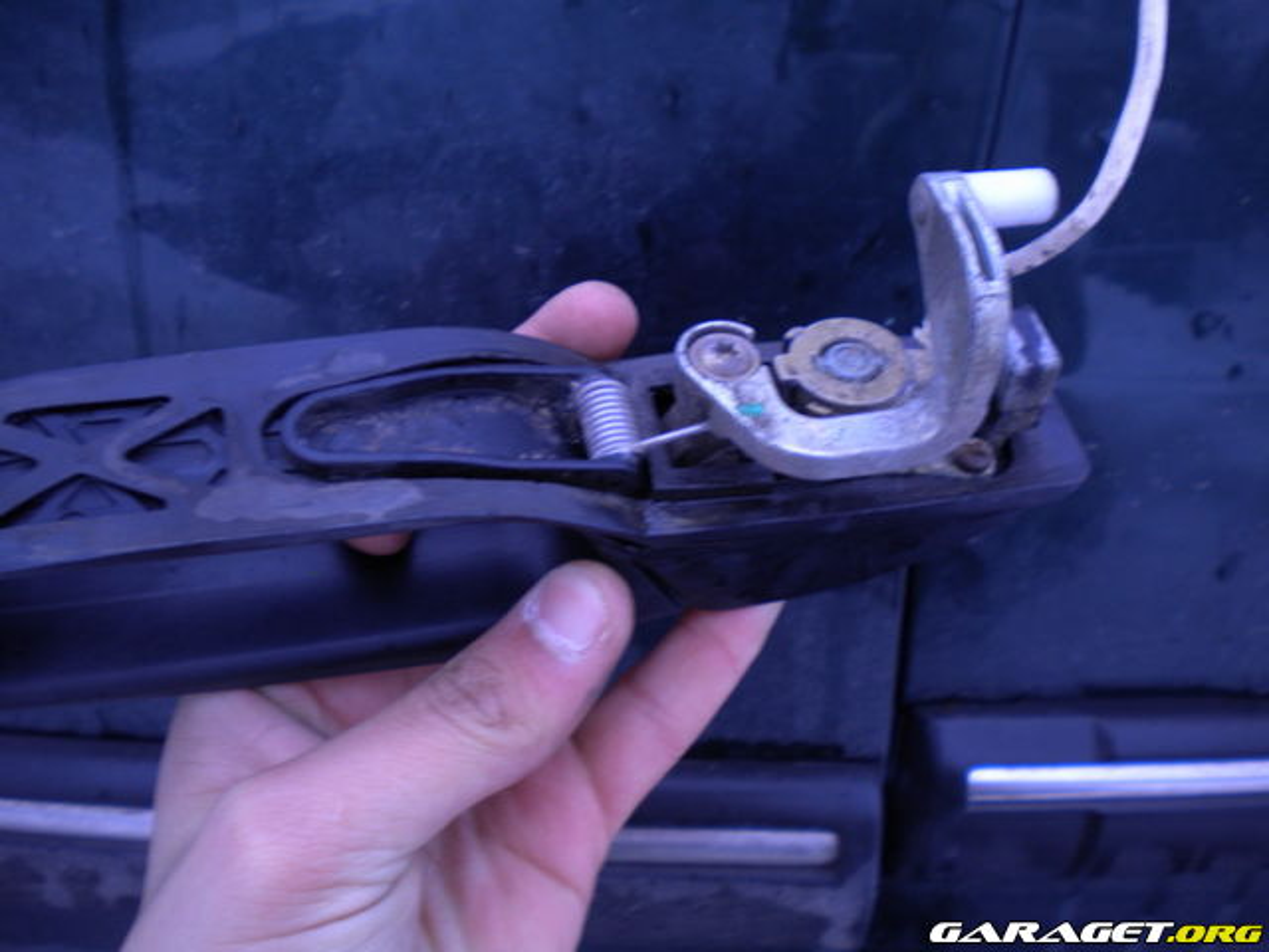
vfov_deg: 40.7
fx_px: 1283
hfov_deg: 52.6
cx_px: 634
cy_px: 476
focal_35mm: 35
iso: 80
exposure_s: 1/13.3
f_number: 3.1
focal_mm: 6.3
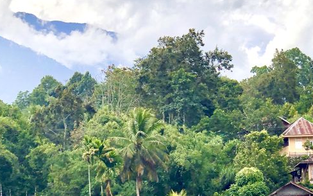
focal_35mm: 113
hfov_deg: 18.4
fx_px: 964
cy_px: 197
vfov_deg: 11.5
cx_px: 169
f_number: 2.4
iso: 16
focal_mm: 6
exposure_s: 1/706
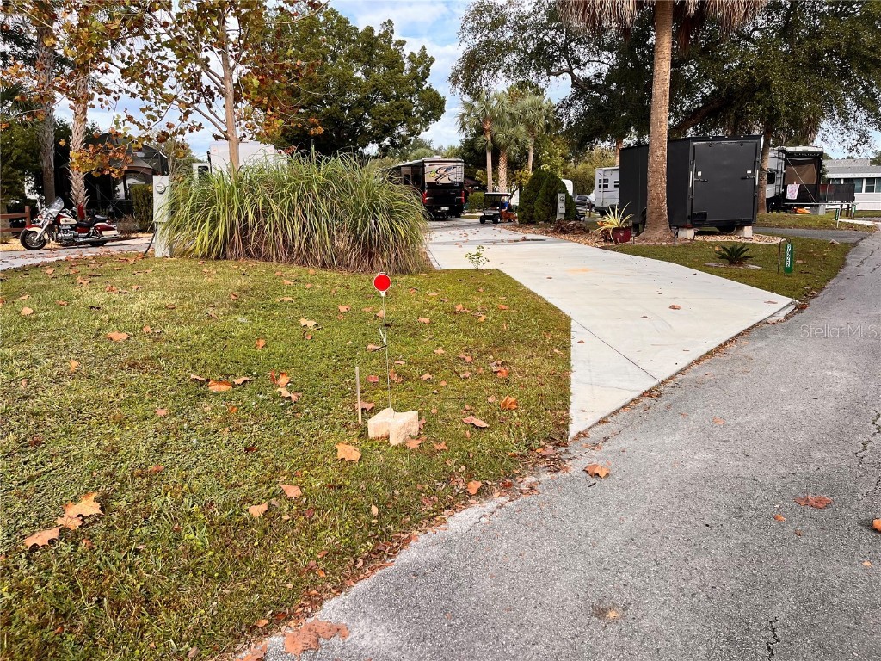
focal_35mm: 26
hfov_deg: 67.3
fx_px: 662
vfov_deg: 53.1
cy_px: 330
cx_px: 440
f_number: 1.6
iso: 50
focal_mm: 5.1
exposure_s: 1/928
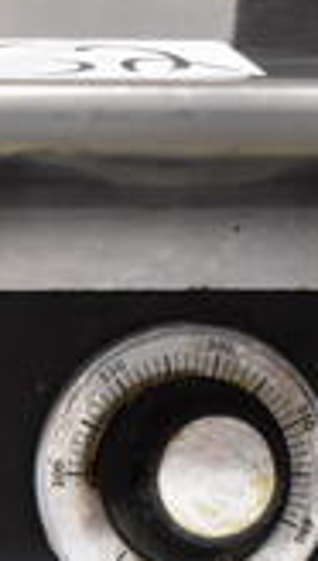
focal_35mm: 105
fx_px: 1564
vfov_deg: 19.5
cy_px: 619
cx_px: -304
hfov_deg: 10.7
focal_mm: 18
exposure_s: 1/125
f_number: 3.5
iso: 3200
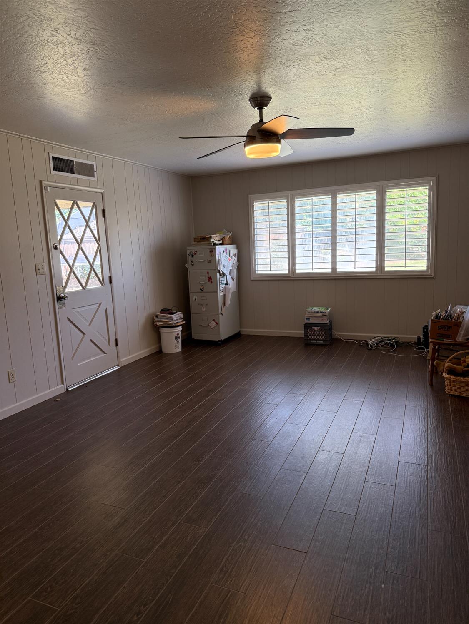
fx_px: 433
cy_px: 312
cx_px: 234
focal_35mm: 24
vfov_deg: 71.6
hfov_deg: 56.8
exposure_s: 1/137
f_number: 1.78
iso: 200
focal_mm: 6.76
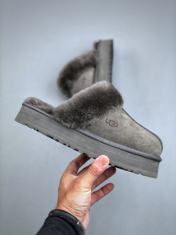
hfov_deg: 25.7
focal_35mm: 57
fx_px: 386
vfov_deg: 33.8
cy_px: 118
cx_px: 88
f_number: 2.8
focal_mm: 6.6
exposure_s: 1/50
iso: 32
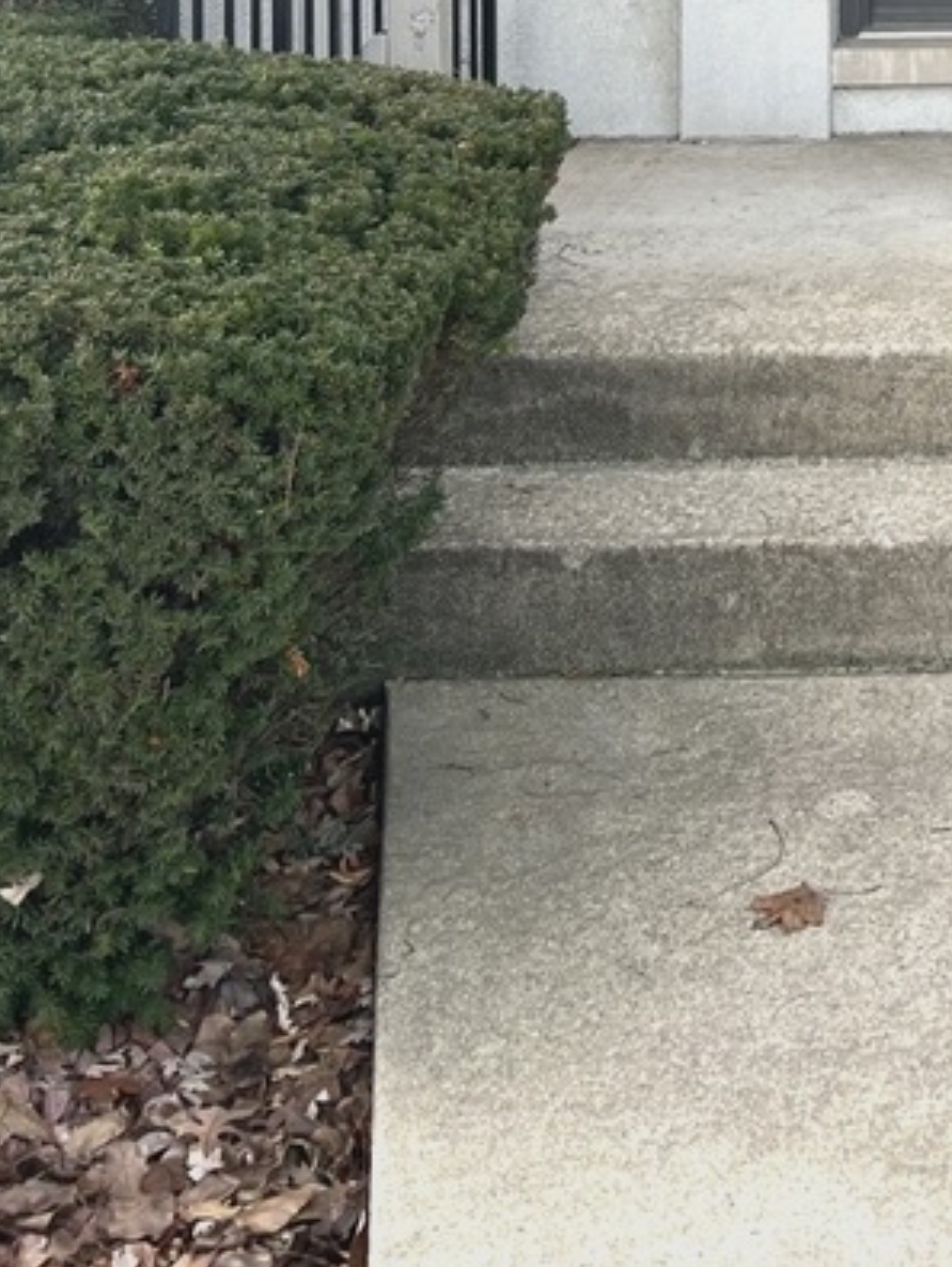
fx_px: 2599
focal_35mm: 71
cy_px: -356
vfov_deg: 24.2
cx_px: 1215
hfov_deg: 19.3
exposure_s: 1/687
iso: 50
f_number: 1.5
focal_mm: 5.7
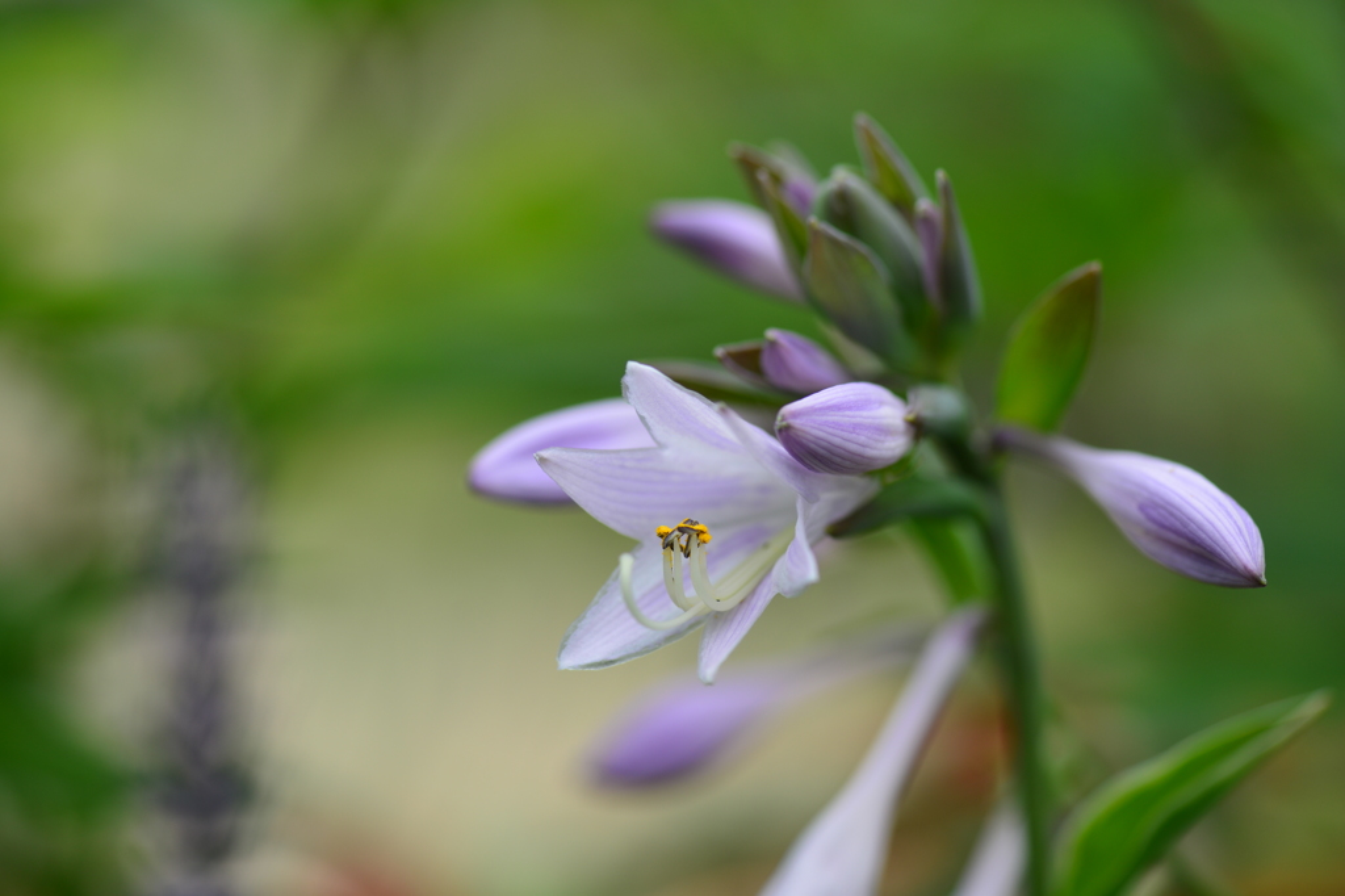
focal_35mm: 105
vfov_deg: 13.0
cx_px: 672
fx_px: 3921
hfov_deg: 19.5
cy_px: 448
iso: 200
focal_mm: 105
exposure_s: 1/1250
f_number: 4.5
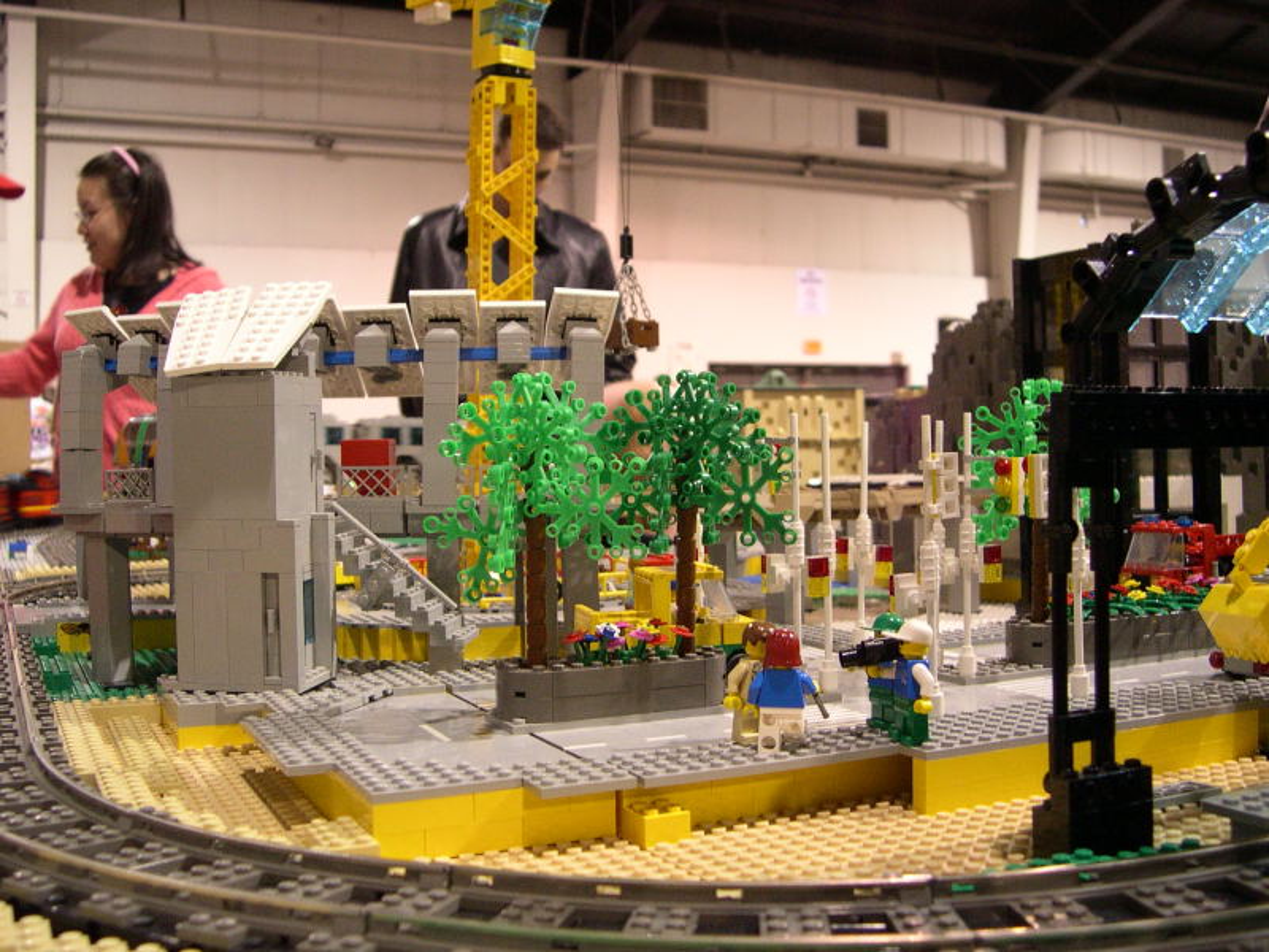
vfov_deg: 37.7
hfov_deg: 49.0
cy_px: 476
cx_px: 634
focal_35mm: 38
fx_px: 1393
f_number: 2.8
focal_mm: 8
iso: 400
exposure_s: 1/19.7
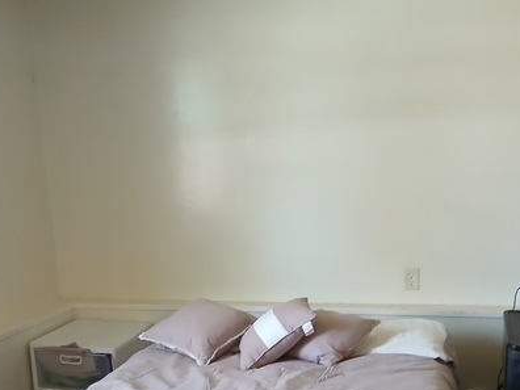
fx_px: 631
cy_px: 314
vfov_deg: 33.3
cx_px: 255
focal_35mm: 42
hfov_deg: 44.8
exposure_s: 1/24
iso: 320
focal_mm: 3.98
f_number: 1.8
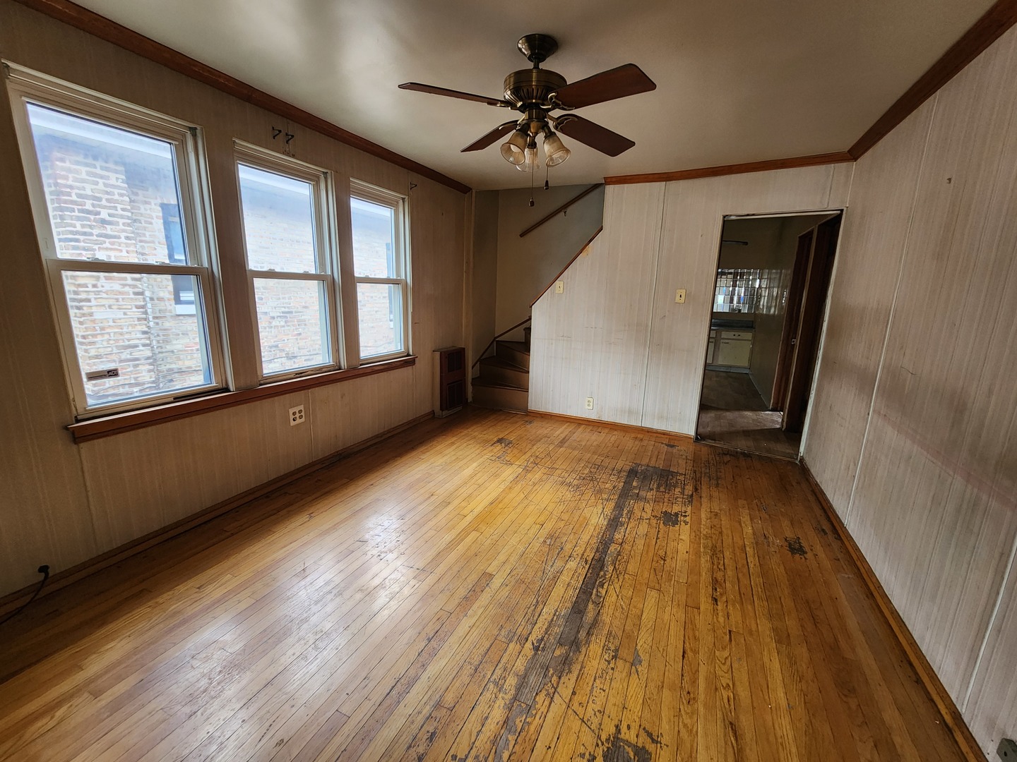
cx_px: 508
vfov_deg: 89.9
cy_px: 381
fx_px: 382
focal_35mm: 13
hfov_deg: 106.2
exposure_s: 1/60
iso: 250
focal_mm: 2.2
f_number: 2.2
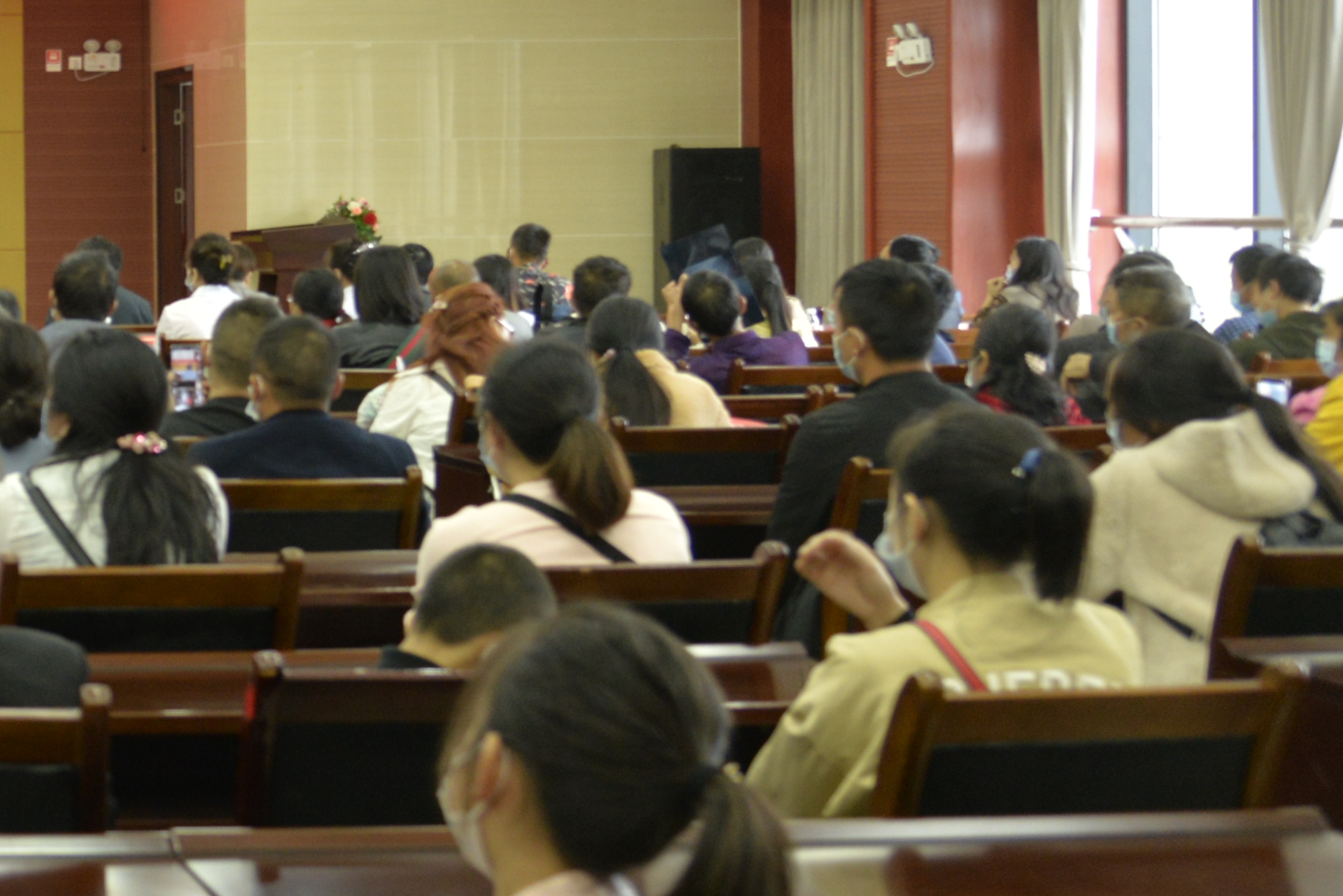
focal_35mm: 77
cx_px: -468
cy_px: 252
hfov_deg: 23.0
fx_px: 2873
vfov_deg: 17.6
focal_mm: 28
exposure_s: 1/40
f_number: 4
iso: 1000
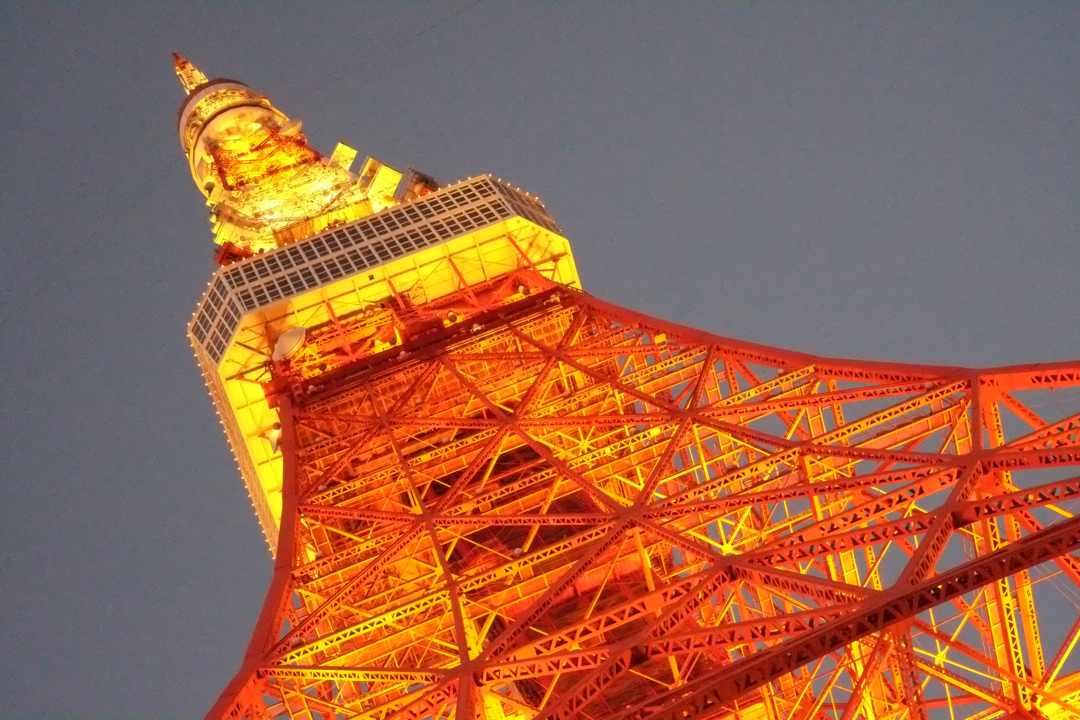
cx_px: 540
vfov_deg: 25.5
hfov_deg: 37.5
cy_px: 360
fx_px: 1590
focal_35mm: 53
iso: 25600
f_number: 11
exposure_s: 1/120
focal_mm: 35
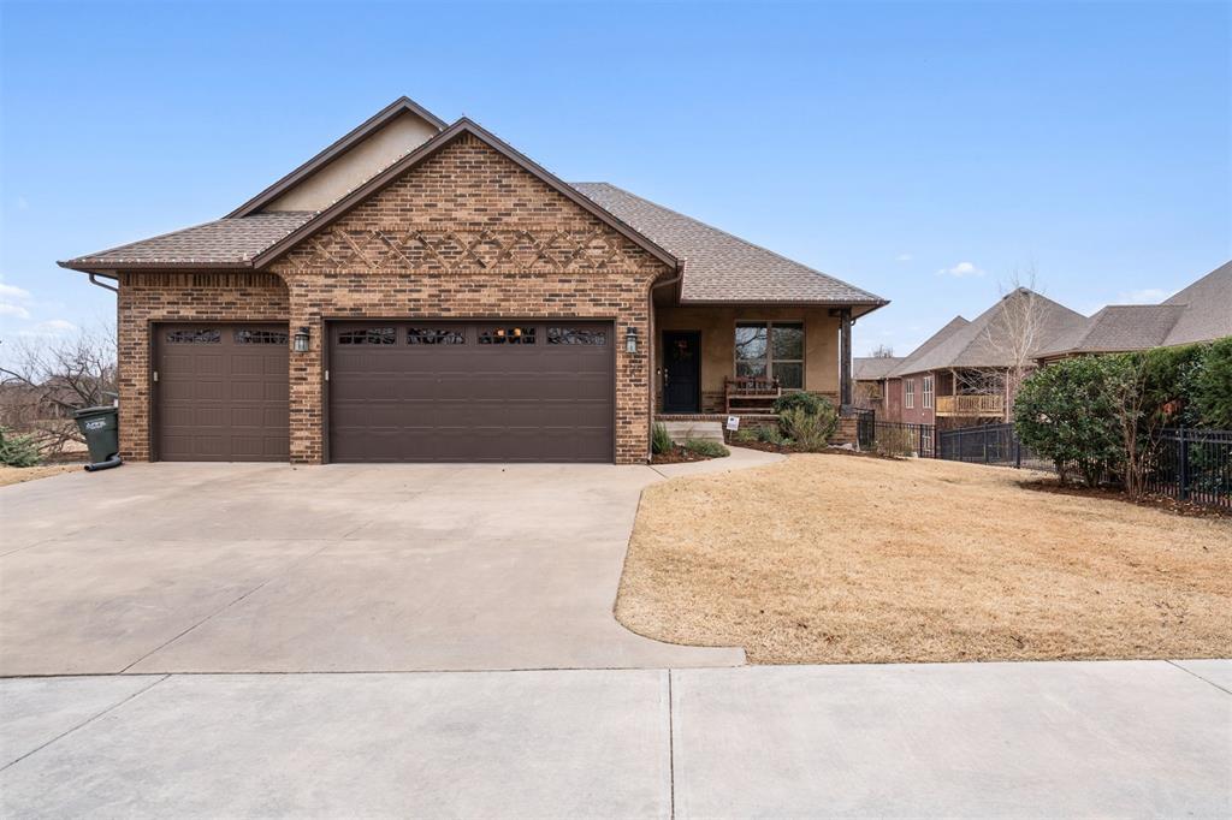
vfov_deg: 57.2
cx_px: 616
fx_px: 753
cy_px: 410
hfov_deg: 78.6
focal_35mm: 22
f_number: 7.1
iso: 200
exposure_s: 1/160
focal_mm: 22
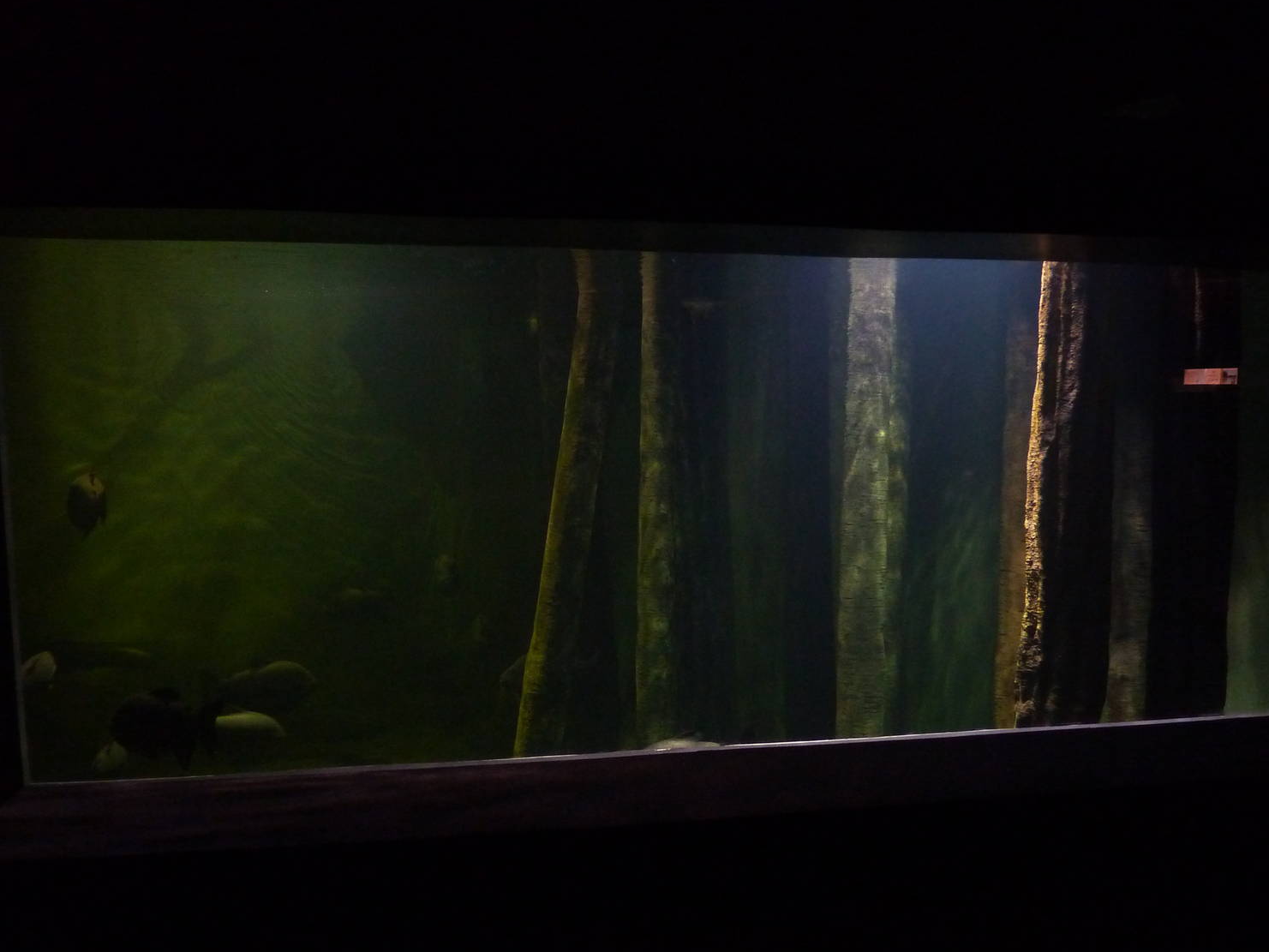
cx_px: 685
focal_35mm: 27
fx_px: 990
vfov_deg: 51.3
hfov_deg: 65.2
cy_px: 495
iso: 400
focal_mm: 4.1
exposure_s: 1/8
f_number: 3.3
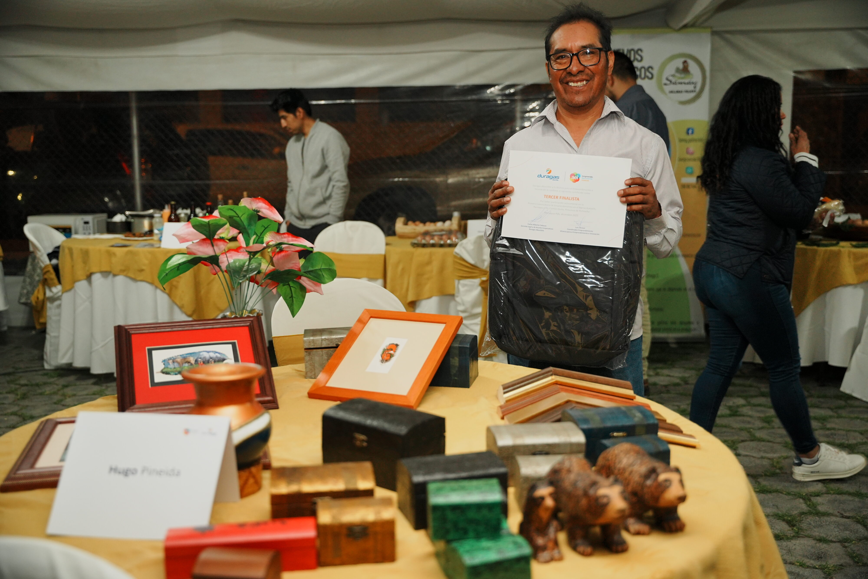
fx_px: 875
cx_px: 434
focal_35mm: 36
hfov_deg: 52.8
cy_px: 290
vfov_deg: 36.6
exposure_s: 1/125
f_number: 2.8
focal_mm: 36.3
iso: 800
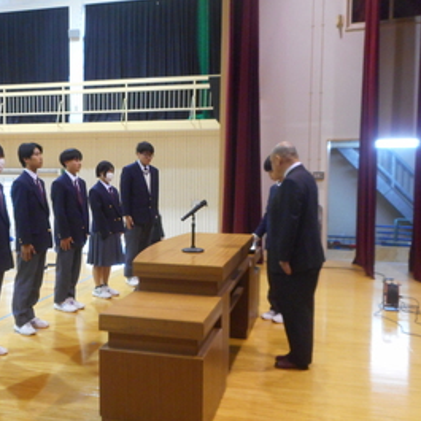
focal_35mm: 40
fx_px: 550
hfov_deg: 41.5
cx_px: 149
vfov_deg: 41.9
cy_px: 216
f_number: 3.7
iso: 400
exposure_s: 1/15
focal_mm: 4.5
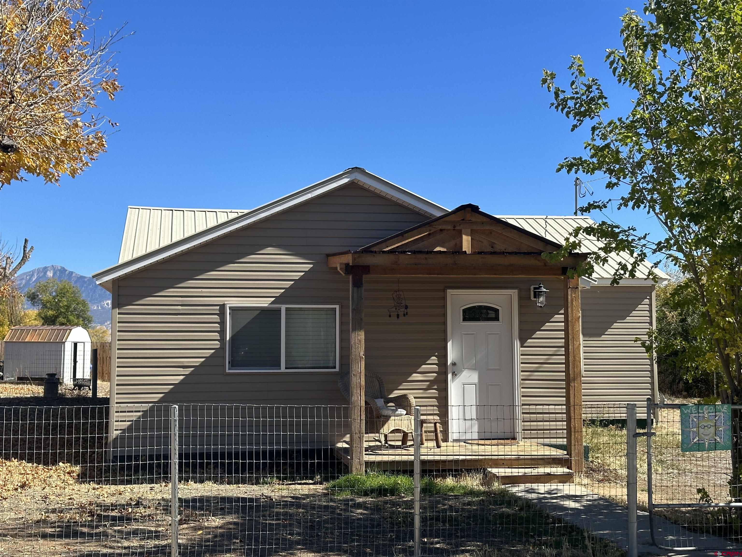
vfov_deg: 30.3
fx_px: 1029
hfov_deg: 39.7
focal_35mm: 48
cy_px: 278
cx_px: 371
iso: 64
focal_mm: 6.86
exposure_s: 1/2809
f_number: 1.78
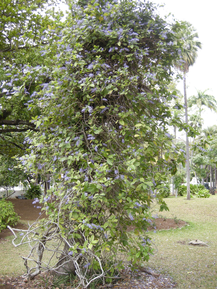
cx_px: 108
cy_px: 144
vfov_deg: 52.6
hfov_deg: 40.7
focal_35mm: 35
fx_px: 293
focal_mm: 7.5
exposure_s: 1/77
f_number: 3
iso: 64
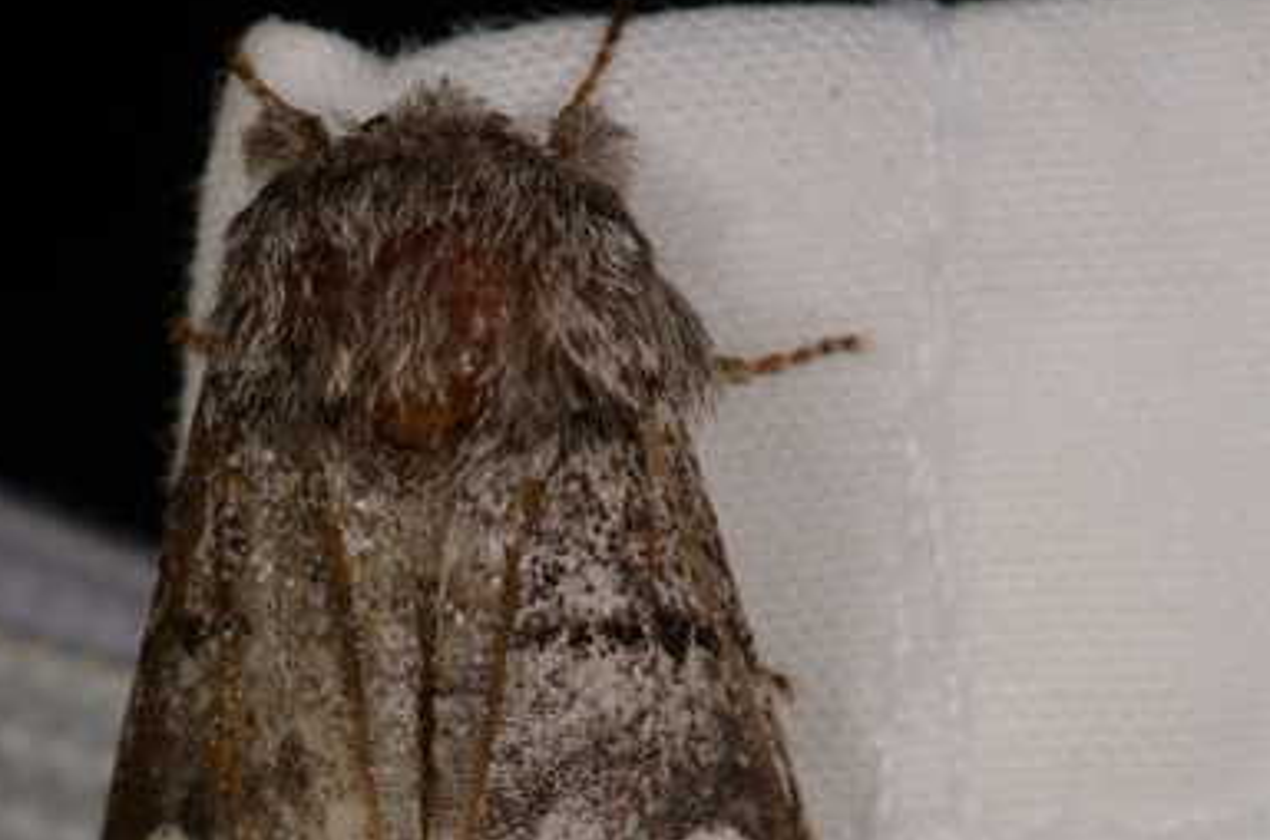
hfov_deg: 7.8
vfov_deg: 5.2
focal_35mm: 263
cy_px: 787
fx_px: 9256
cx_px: 387
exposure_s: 1/60
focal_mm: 85
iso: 100
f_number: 25
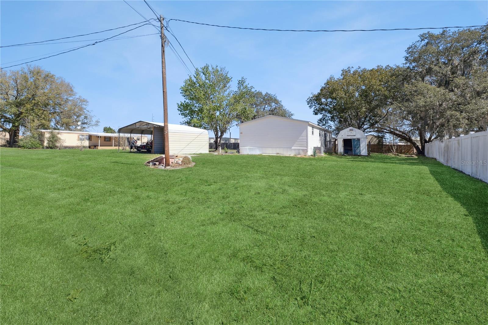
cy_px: 162
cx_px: 244
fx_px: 203
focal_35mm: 15
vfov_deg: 77.3
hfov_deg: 100.4
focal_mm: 10
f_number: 8
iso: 100
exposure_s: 1/320
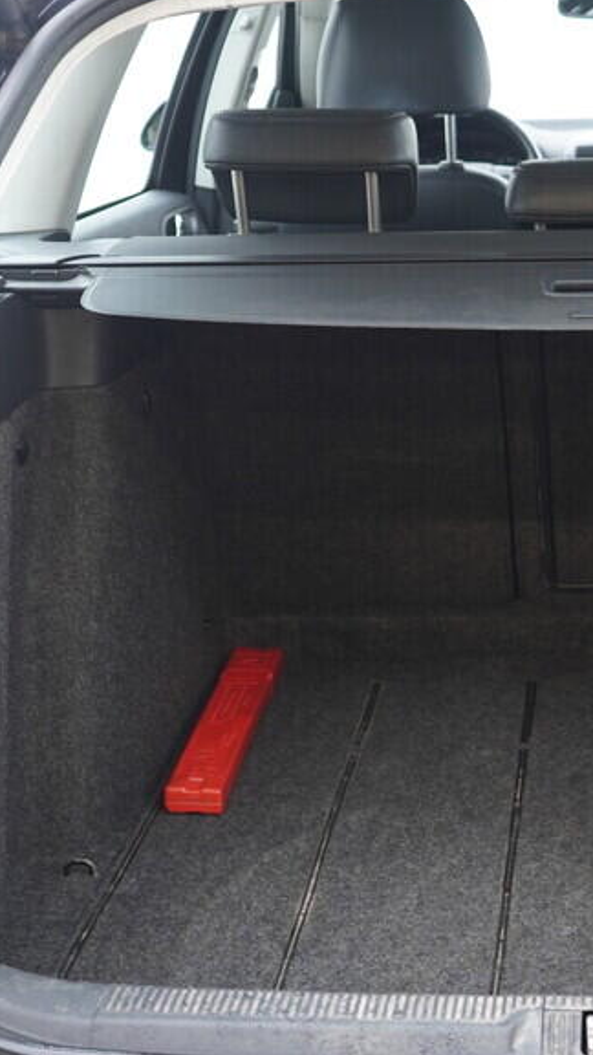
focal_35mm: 67
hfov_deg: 17.6
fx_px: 1873
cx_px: 580
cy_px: 510
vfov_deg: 31.4
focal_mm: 24
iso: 400
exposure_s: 1/40
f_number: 2.8
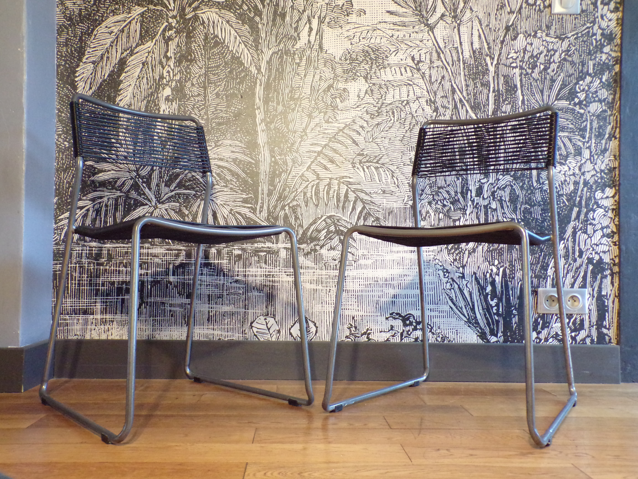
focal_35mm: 32
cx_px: 319
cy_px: 240
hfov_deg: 56.8
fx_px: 590
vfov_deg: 44.2
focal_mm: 5.8
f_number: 3.2
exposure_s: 1/17
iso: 692
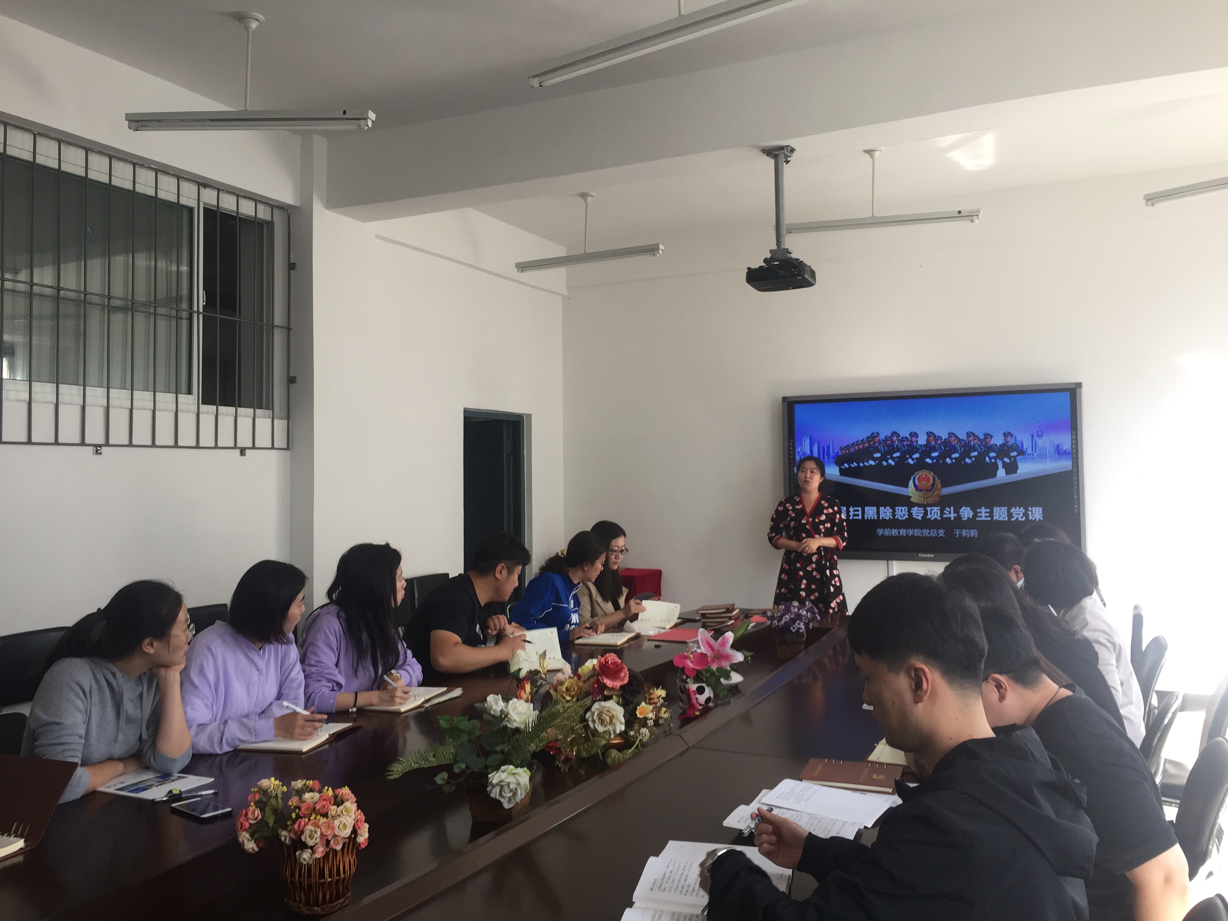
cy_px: 460
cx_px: 614
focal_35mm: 29
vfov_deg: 48.2
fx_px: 1029
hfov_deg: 61.7
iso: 50
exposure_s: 1/100
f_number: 2.2
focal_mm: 4.15
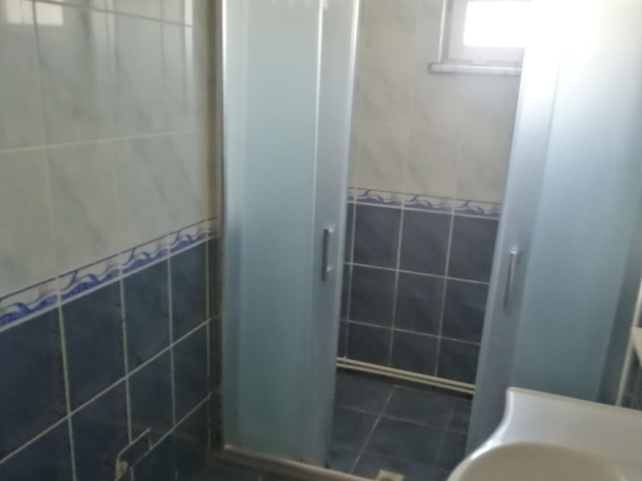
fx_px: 612
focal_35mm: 33
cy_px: 260
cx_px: 345
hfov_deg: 55.3
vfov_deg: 42.9
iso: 500
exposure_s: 1/25
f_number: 1.8
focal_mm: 3.95
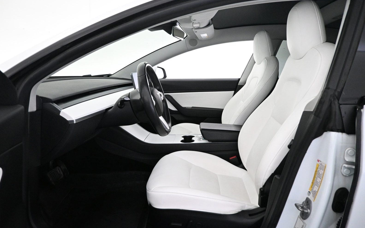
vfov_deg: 49.3
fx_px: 249
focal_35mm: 25
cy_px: 111
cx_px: 183
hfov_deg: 72.5
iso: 4000
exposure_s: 1/160
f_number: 3.5
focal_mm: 16
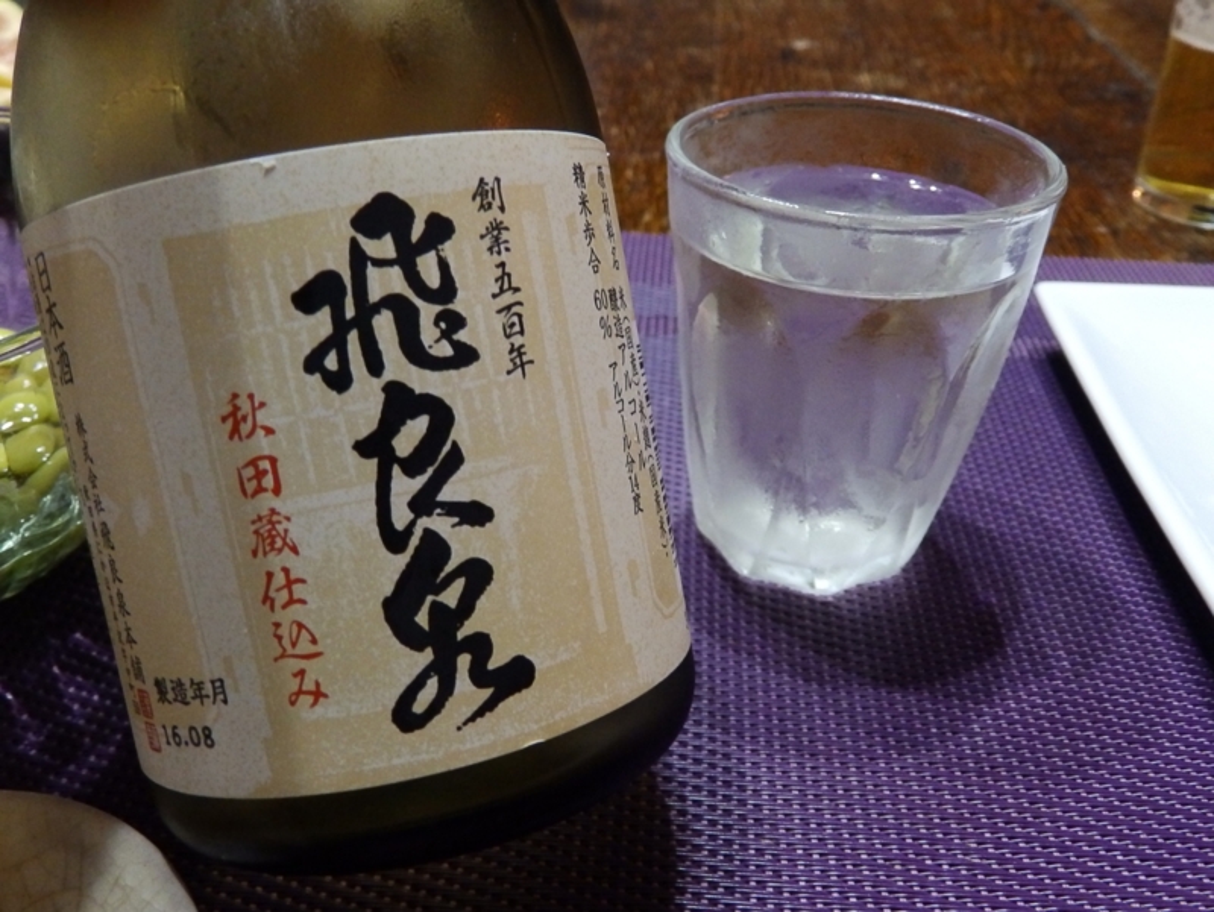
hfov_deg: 56.8
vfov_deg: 44.2
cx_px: 607
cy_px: 456
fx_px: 1123
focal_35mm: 32
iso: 800
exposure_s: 1/20
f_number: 3.7
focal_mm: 5.7
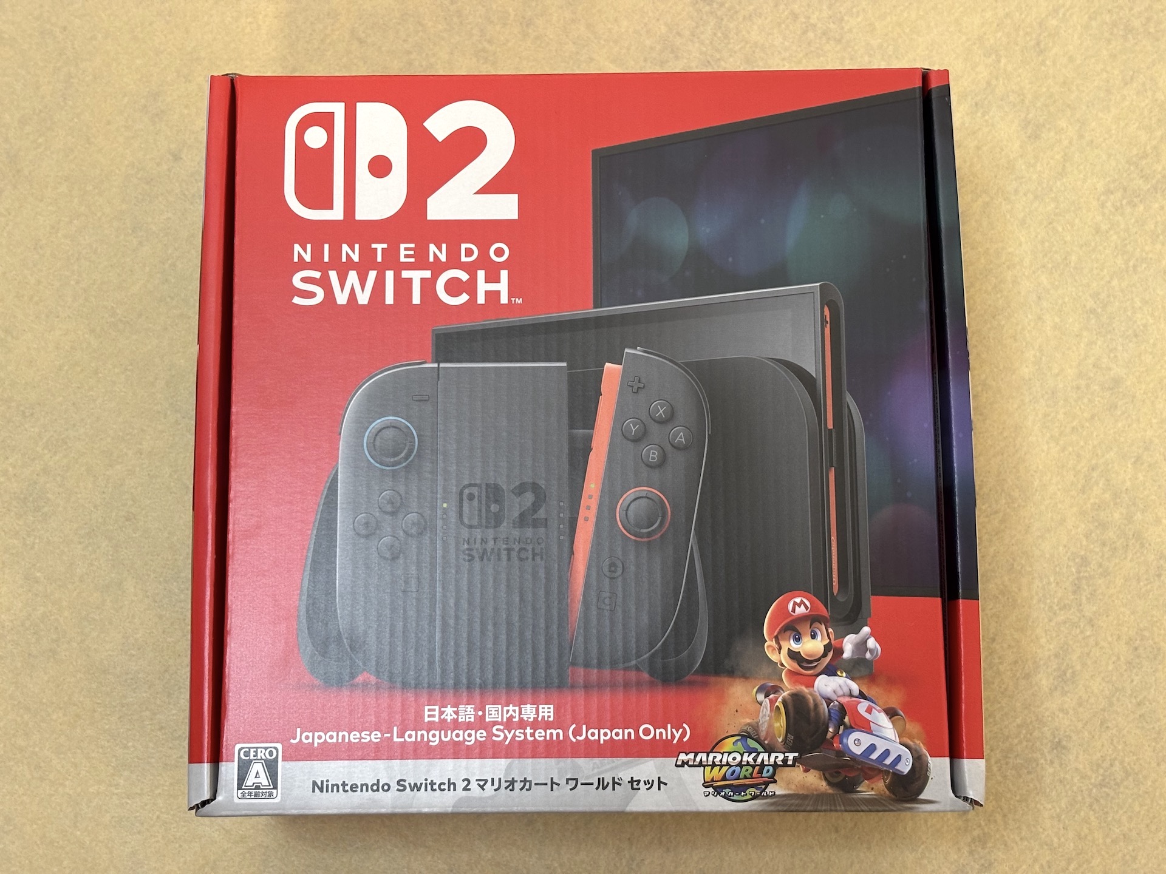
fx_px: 1752
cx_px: 583
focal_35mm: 52
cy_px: 437
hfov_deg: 36.8
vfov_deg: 28.0
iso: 125
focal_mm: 5.96
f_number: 1.6
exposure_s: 1/50
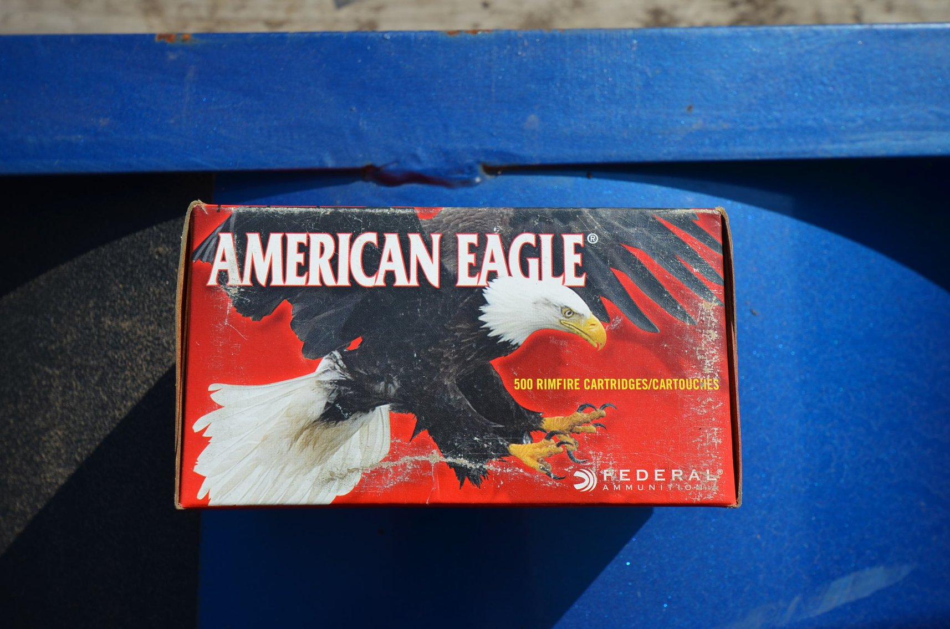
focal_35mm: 36
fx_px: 948
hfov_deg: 53.2
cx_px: 475
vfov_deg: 36.7
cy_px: 314
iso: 100
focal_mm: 24
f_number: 9
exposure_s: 1/320
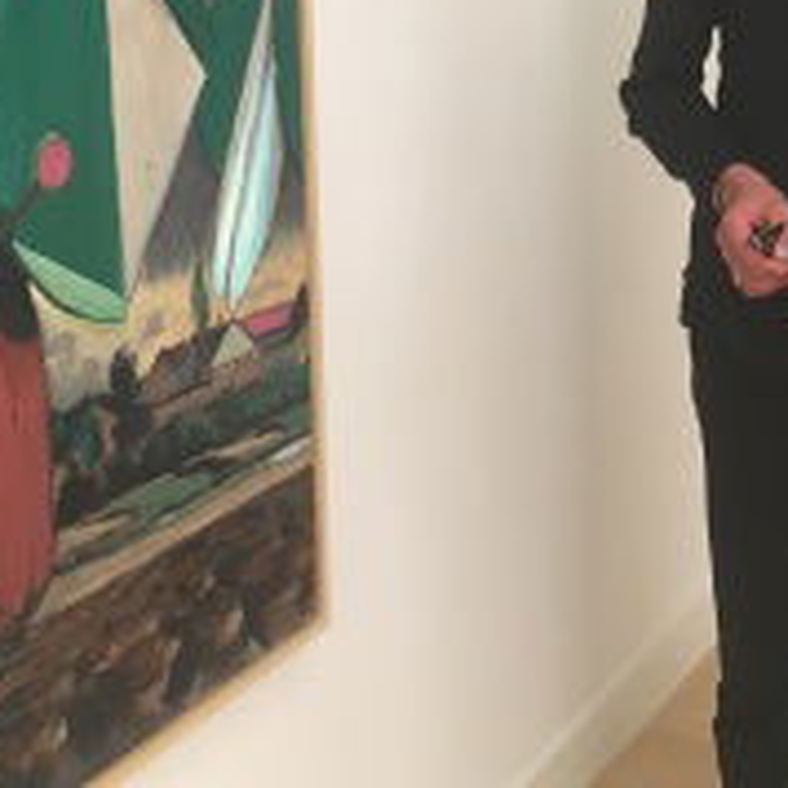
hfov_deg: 23.8
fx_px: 1854
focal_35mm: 72
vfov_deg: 23.3
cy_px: 60
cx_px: 576
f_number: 2.2
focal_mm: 4.15
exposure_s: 1/33
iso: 125
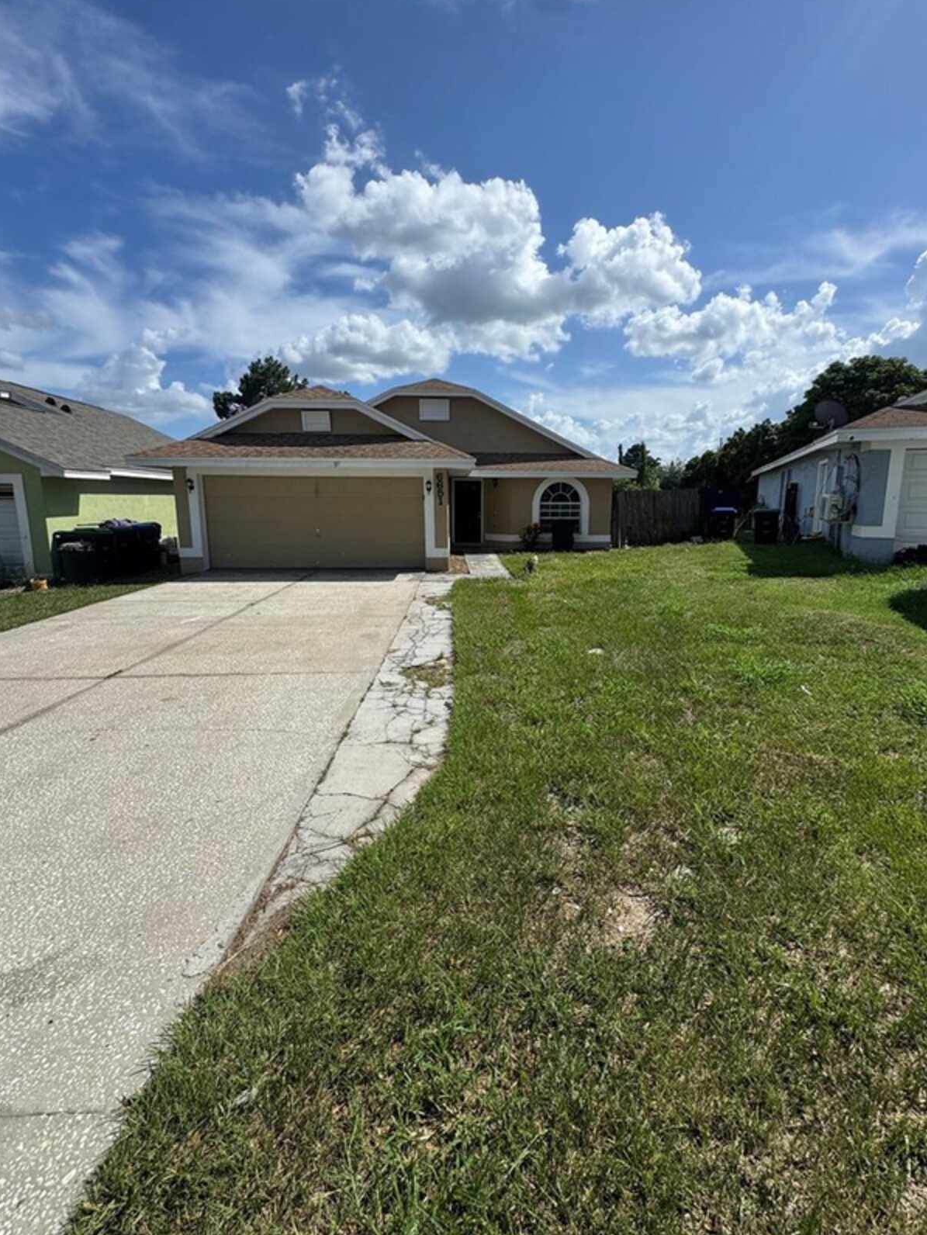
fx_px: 535
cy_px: 583
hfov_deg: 81.7
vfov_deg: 98.1
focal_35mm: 15
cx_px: 481
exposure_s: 1/2985
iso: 50
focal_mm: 2.22
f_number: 2.2
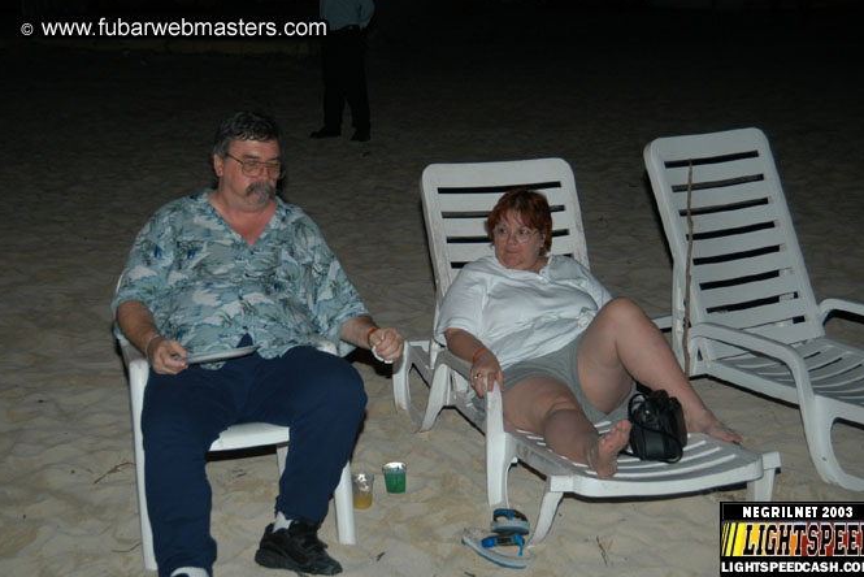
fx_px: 1465
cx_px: 435
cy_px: 287
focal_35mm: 61
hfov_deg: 32.9
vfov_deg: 22.3
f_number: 5
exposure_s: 1/60
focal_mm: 40
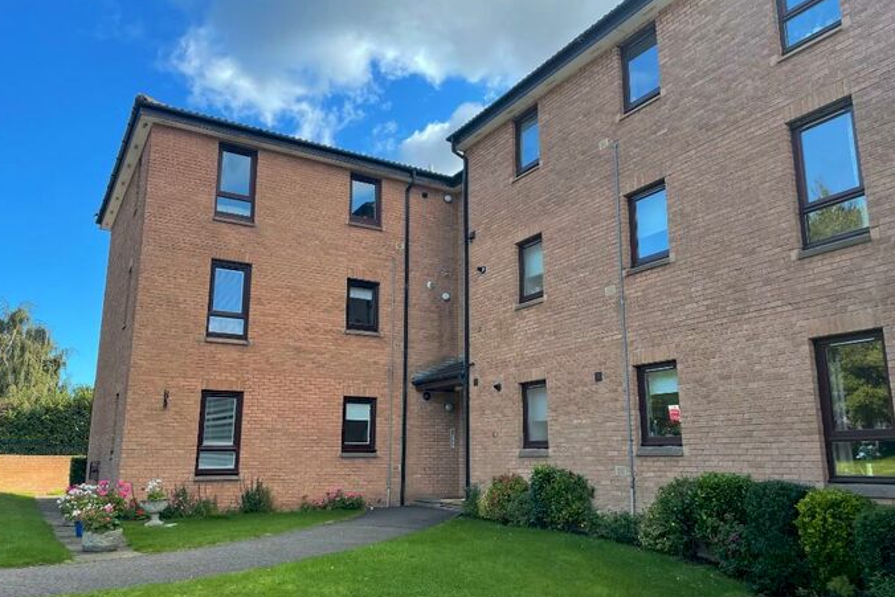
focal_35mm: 28
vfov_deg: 46.4
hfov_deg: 65.5
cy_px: 317
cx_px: 448
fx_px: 696
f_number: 1.6
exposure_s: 1/988
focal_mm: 4.2
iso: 32
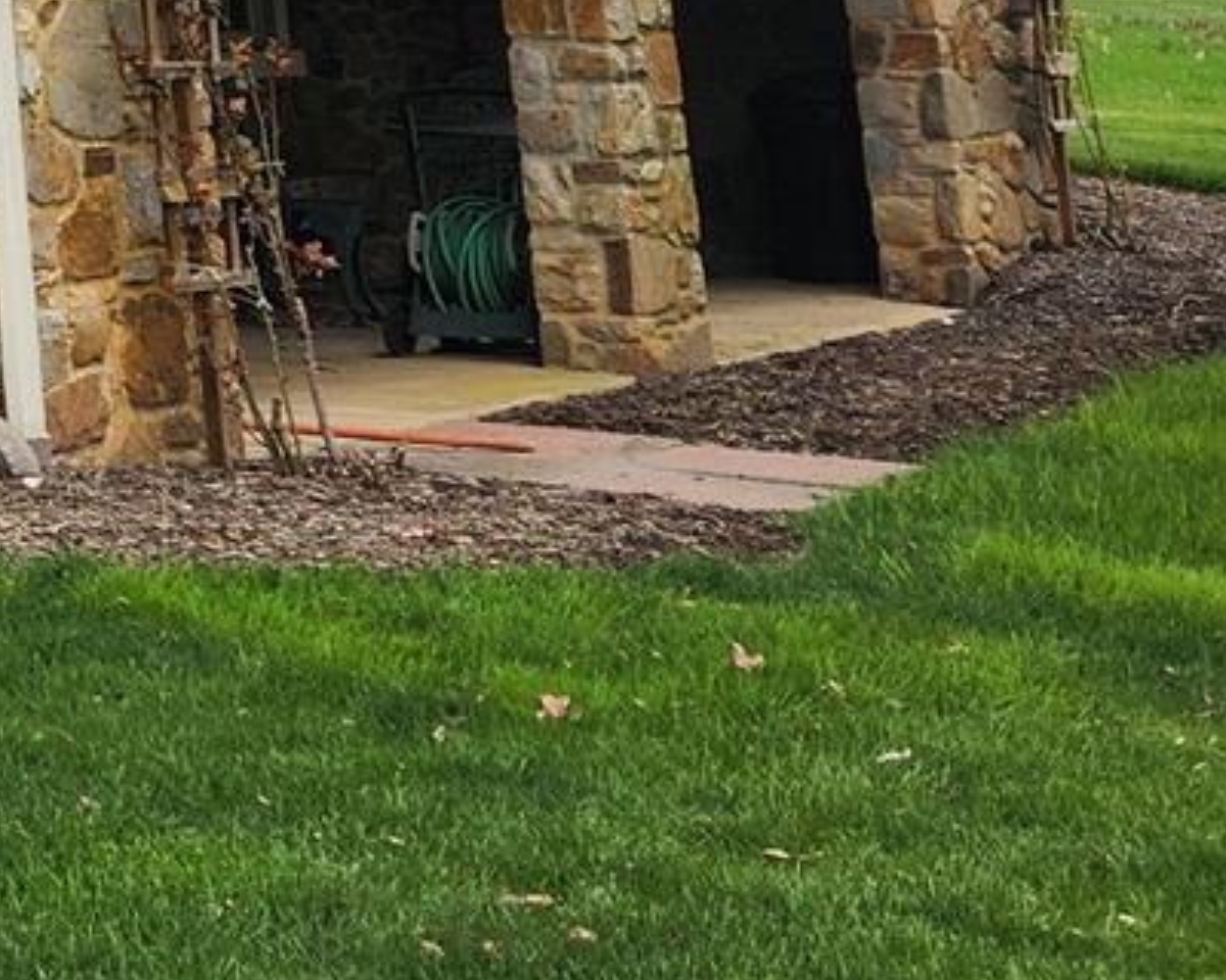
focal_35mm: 115
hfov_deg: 14.0
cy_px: -655
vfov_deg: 12.5
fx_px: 4173
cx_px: -1247
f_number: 1.8
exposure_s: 1/1332
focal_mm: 5.4
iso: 20
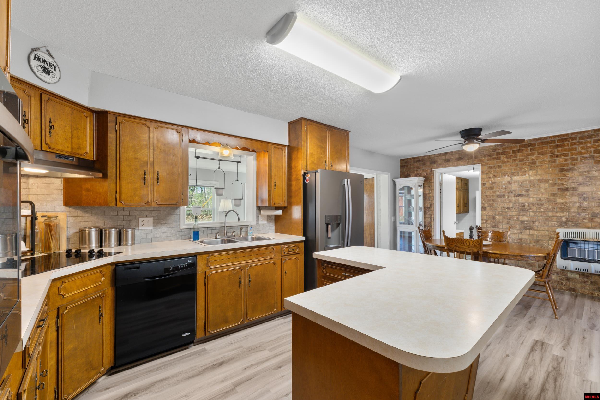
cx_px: 300
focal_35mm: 15
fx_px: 250
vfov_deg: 77.3
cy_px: 200
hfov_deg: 100.4
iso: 200
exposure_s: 1/20
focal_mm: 10
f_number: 9
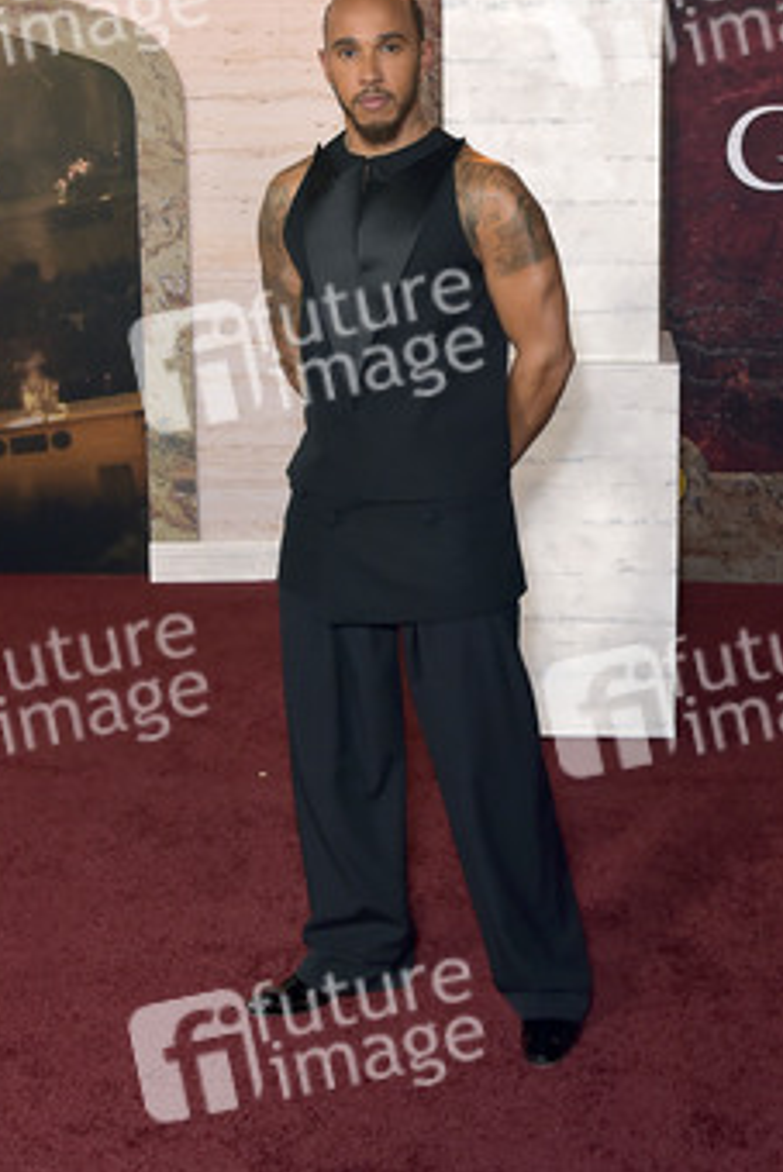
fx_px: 1304
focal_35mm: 40
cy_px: 524
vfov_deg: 48.4
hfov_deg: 33.4
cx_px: 409
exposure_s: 1/250
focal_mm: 34
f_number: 5.6
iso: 1000
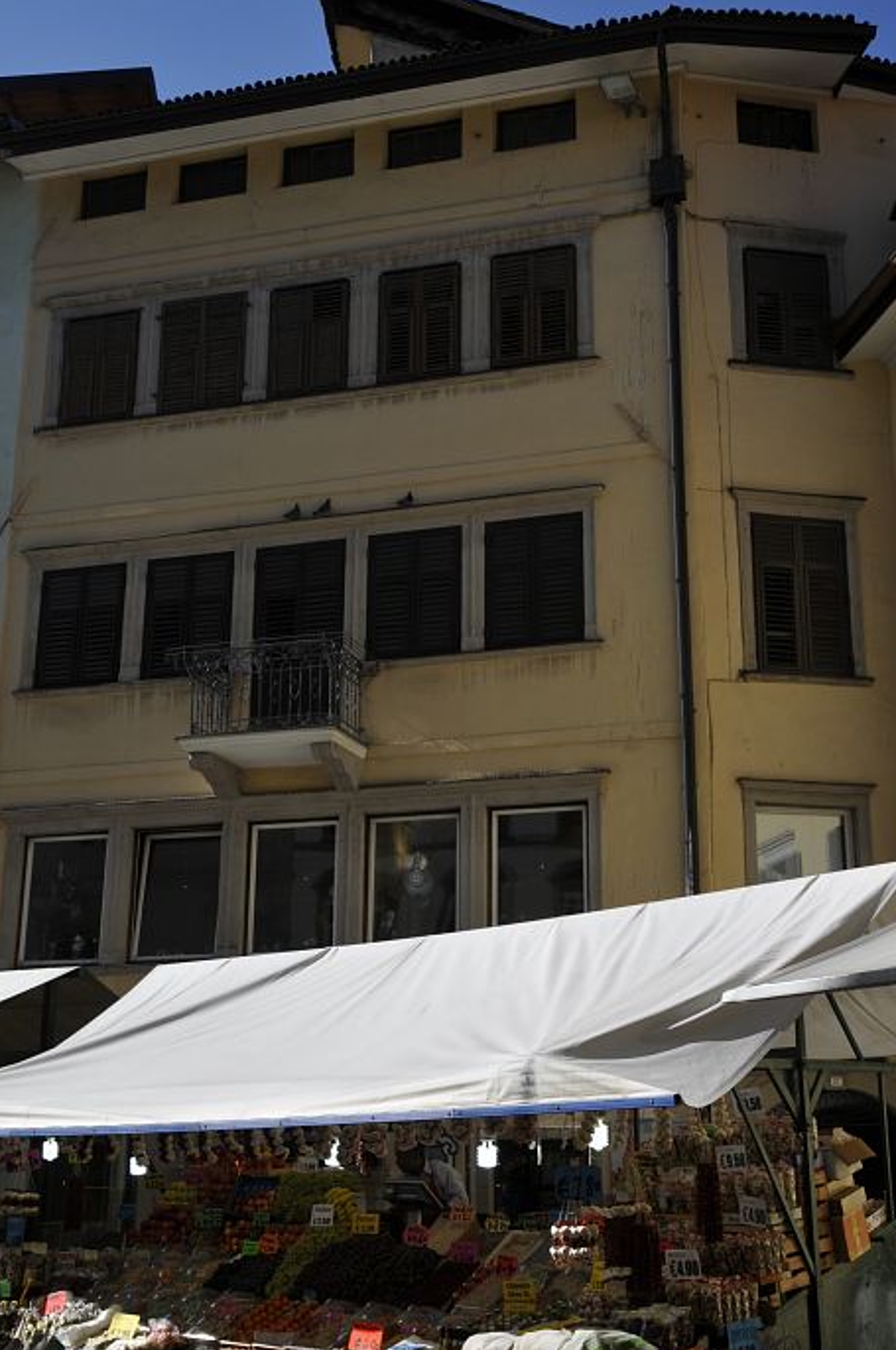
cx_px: 505
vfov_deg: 46.4
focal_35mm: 42
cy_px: 716
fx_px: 1573
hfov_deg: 31.7
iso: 200
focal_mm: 24
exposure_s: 1/320
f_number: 9
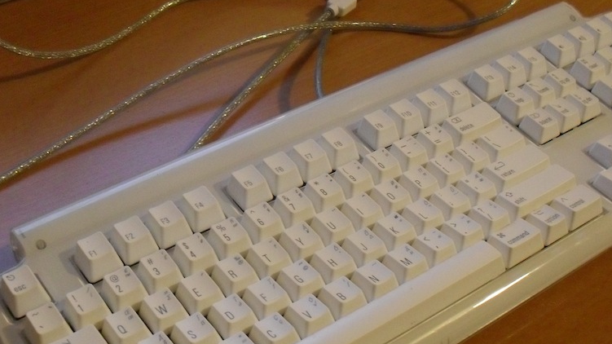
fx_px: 844
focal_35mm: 52
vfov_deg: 22.7
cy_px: 286
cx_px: 313
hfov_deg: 39.9
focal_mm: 6.3
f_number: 3.2
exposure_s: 1/15
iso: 320
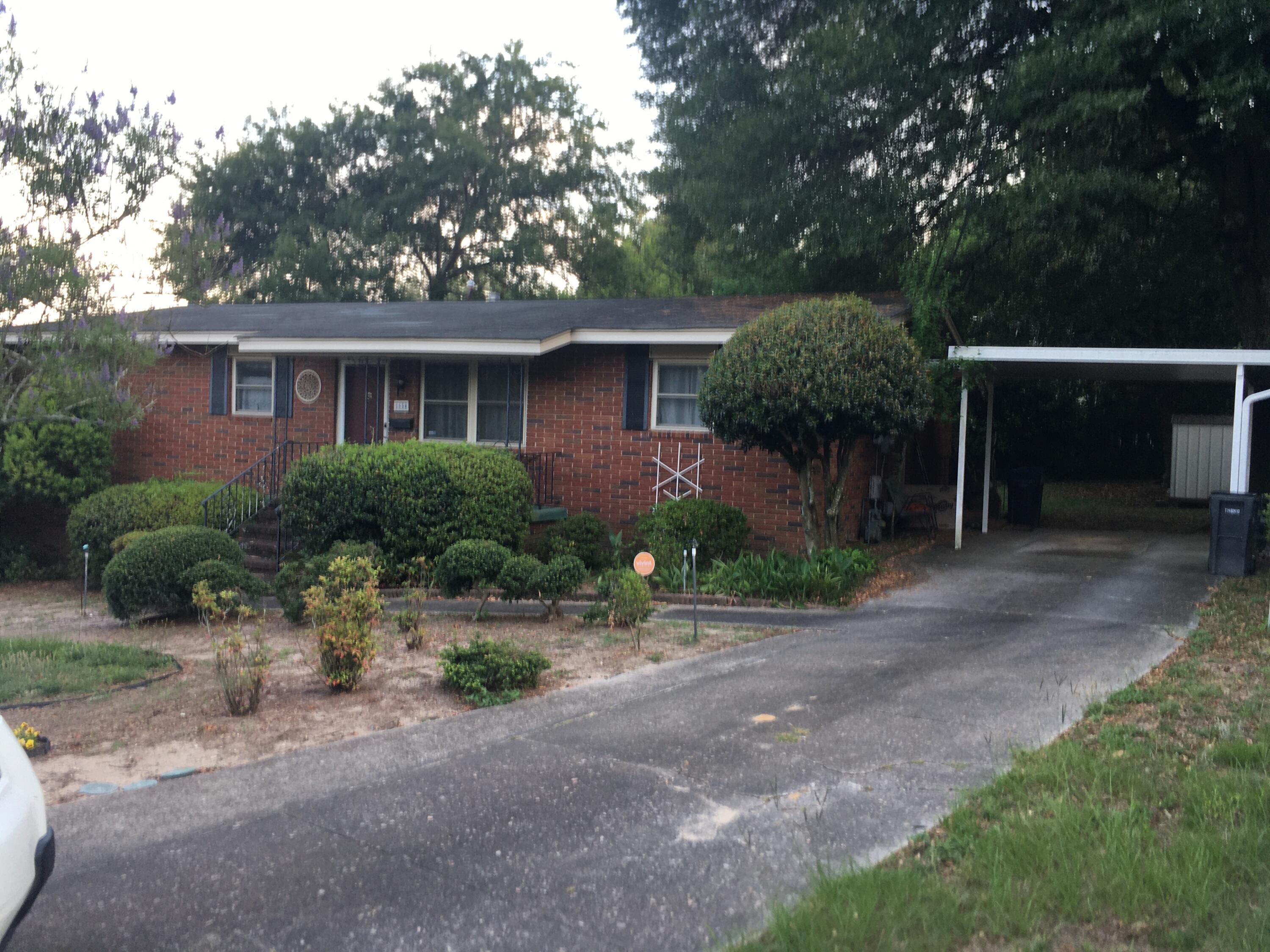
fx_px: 1064
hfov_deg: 61.7
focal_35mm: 29
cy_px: 476
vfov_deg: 48.2
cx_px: 635
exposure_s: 1/40
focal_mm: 4.15
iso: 25
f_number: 2.2
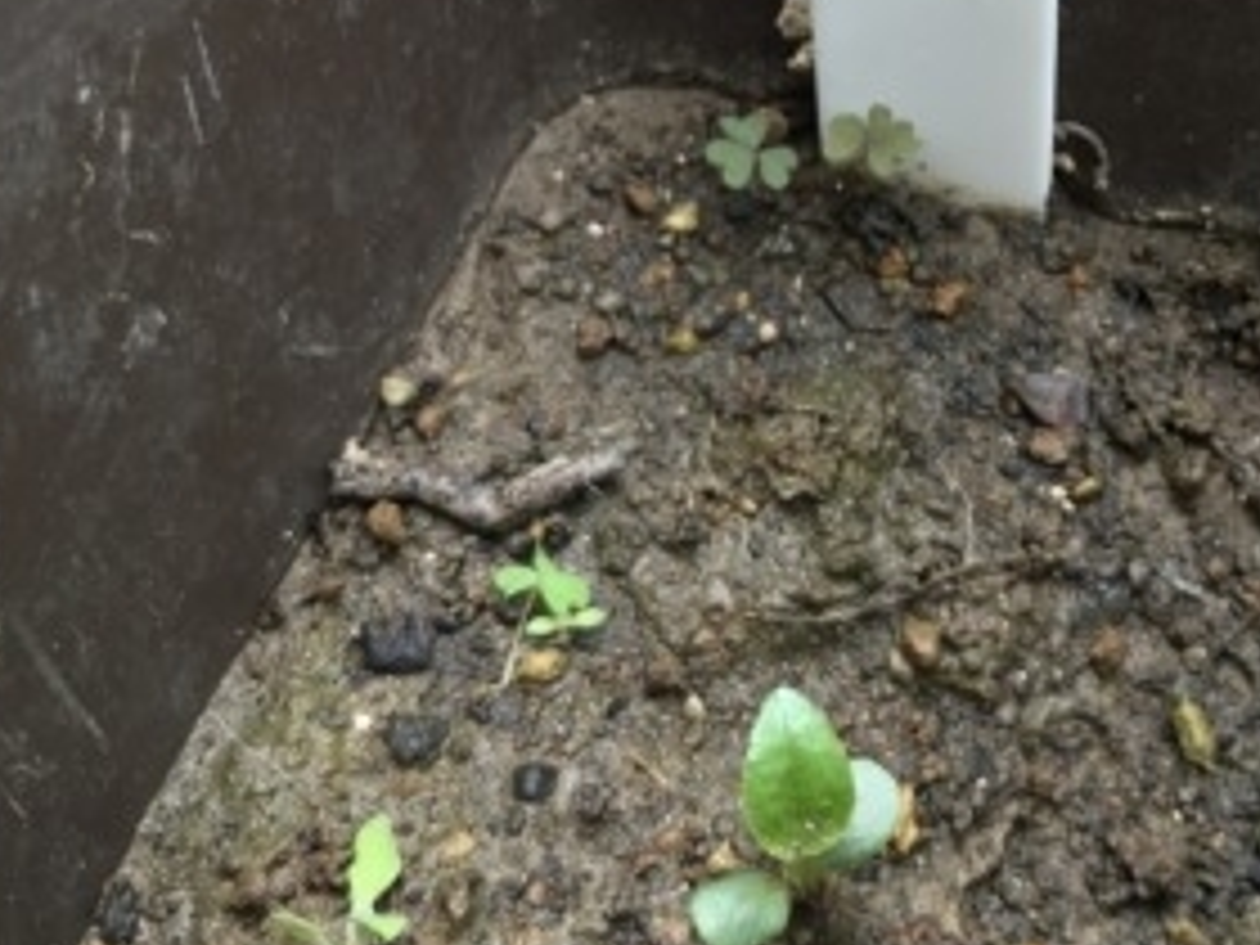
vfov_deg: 23.9
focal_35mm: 60
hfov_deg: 31.1
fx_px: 2184
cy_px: 153
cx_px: 1066
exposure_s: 1/60
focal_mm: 3.99
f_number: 1.8
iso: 25
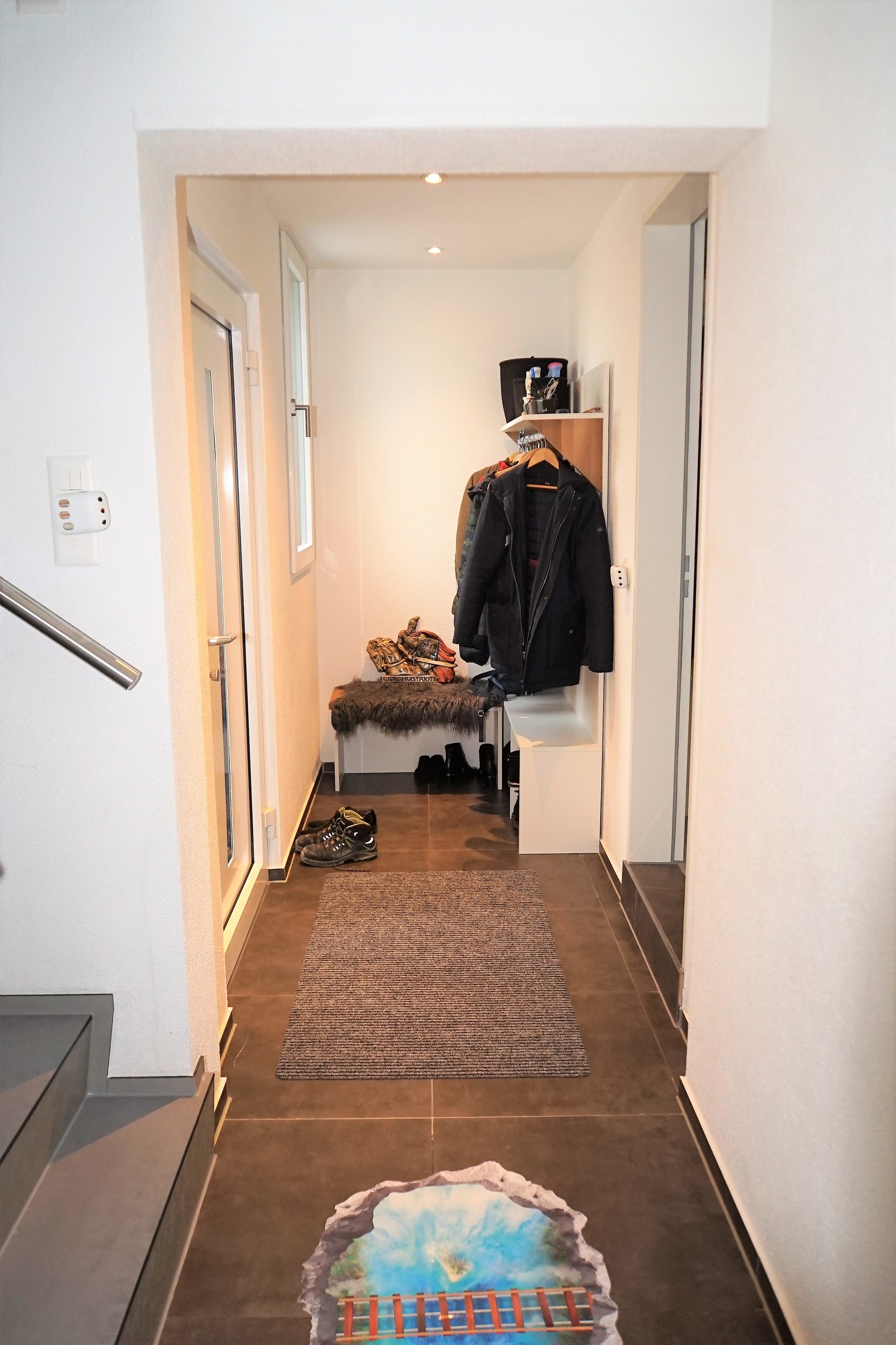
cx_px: 448
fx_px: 1008
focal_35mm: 27
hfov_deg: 47.9
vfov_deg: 67.4
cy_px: 672
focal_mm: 18
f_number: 3.5
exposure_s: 1/160
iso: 800
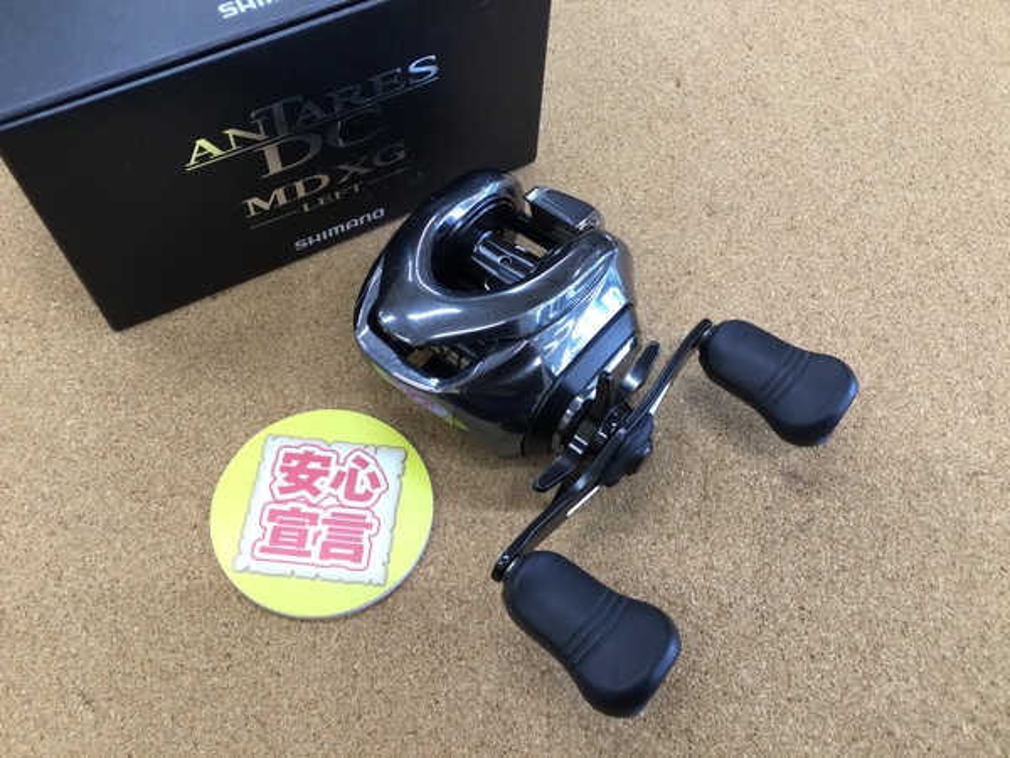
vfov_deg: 45.4
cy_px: 379
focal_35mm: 31
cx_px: 505
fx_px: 904
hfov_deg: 58.4
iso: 50
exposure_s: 1/30
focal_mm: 3.3
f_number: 2.4
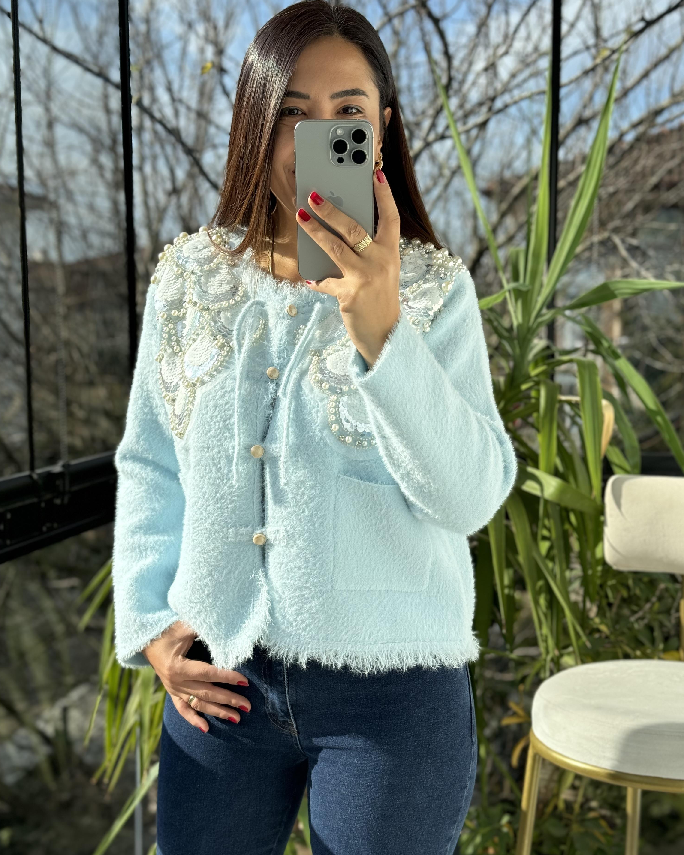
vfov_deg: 36.6
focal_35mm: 51
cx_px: 343
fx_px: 1291
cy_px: 449
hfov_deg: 29.7
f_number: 1.78
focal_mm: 6.76
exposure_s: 1/1215
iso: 64
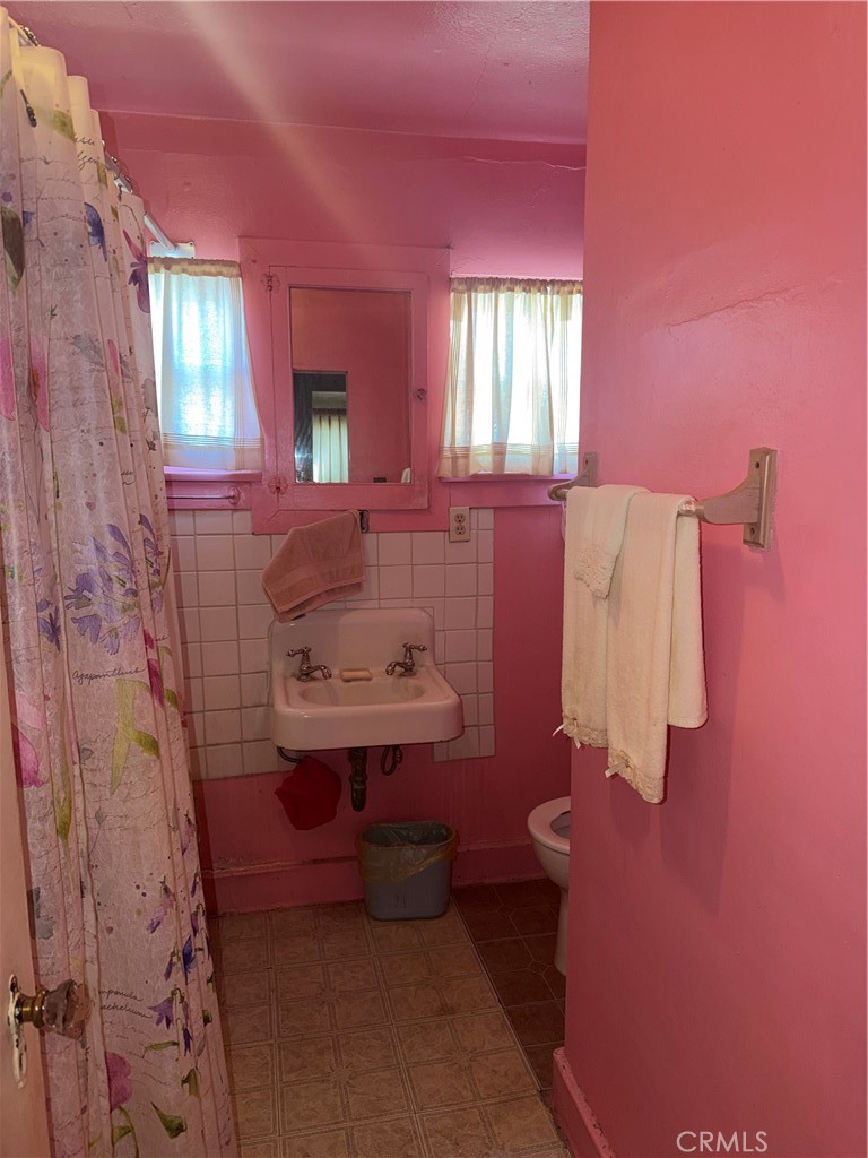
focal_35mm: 24
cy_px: 579
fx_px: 802
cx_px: 434
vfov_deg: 71.6
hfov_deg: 56.8
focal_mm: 6.76
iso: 80
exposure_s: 1/18
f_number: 1.78
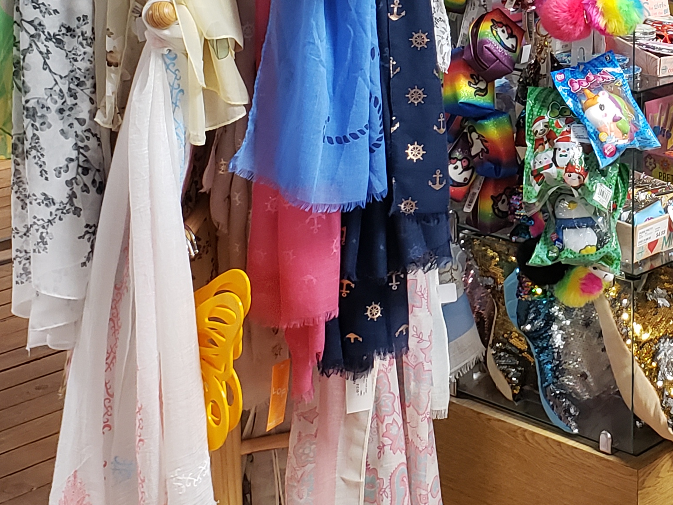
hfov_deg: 27.3
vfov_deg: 20.8
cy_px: -14
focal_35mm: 68
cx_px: 640
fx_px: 1322
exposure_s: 1/24
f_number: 2.4
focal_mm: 4.3
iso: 250
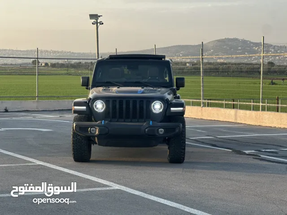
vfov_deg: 19.1
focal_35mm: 77
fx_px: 638
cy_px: 108
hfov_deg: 25.3
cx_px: 144
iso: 32
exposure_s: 1/121
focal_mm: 9
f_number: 2.8
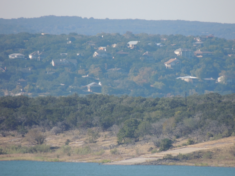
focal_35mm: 1000
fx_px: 6789
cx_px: 118
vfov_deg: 1.5
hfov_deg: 2.0
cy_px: 88
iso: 360
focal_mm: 180
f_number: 5.9
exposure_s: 1/1000
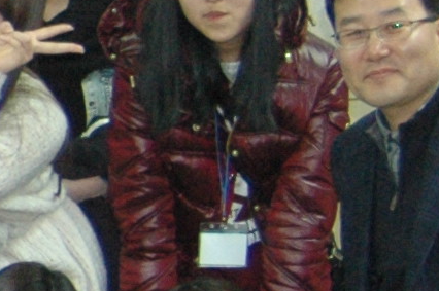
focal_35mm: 254
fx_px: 3094
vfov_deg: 5.4
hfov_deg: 7.1
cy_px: 67
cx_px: -966
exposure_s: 1/100
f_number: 4.5
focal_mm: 24
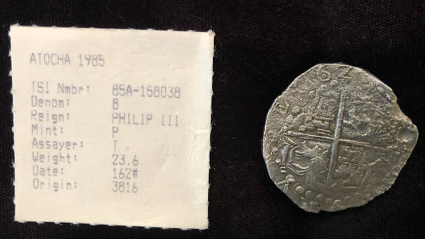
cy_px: 120
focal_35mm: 32
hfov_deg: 61.0
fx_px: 361
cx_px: 214
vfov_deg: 36.7
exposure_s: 1/15
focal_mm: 4
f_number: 1.8
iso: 50
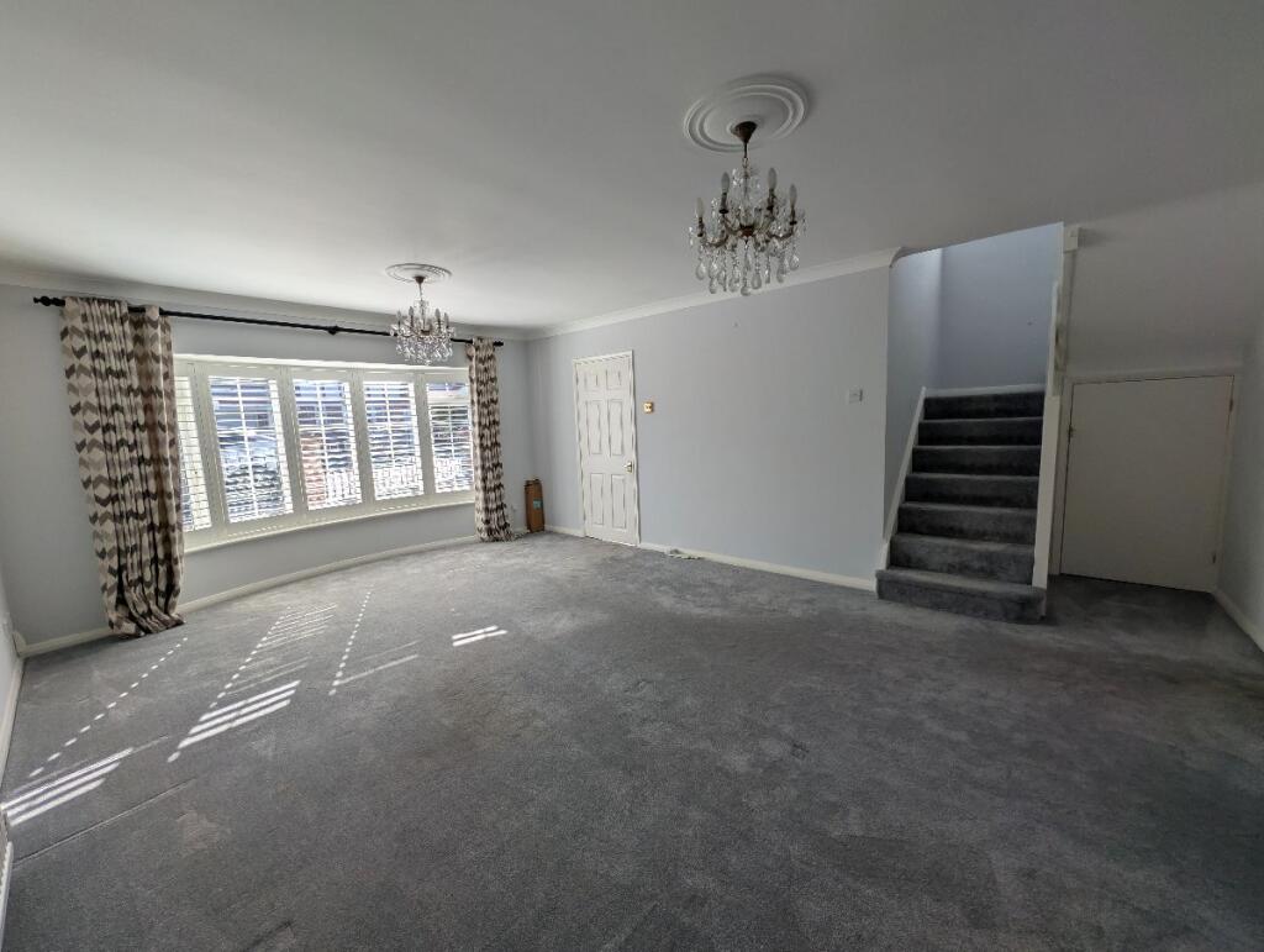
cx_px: 632
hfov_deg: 110.5
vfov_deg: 94.6
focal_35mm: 12
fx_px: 439
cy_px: 476
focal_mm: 2.02
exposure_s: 1/980
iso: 45
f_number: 1.7
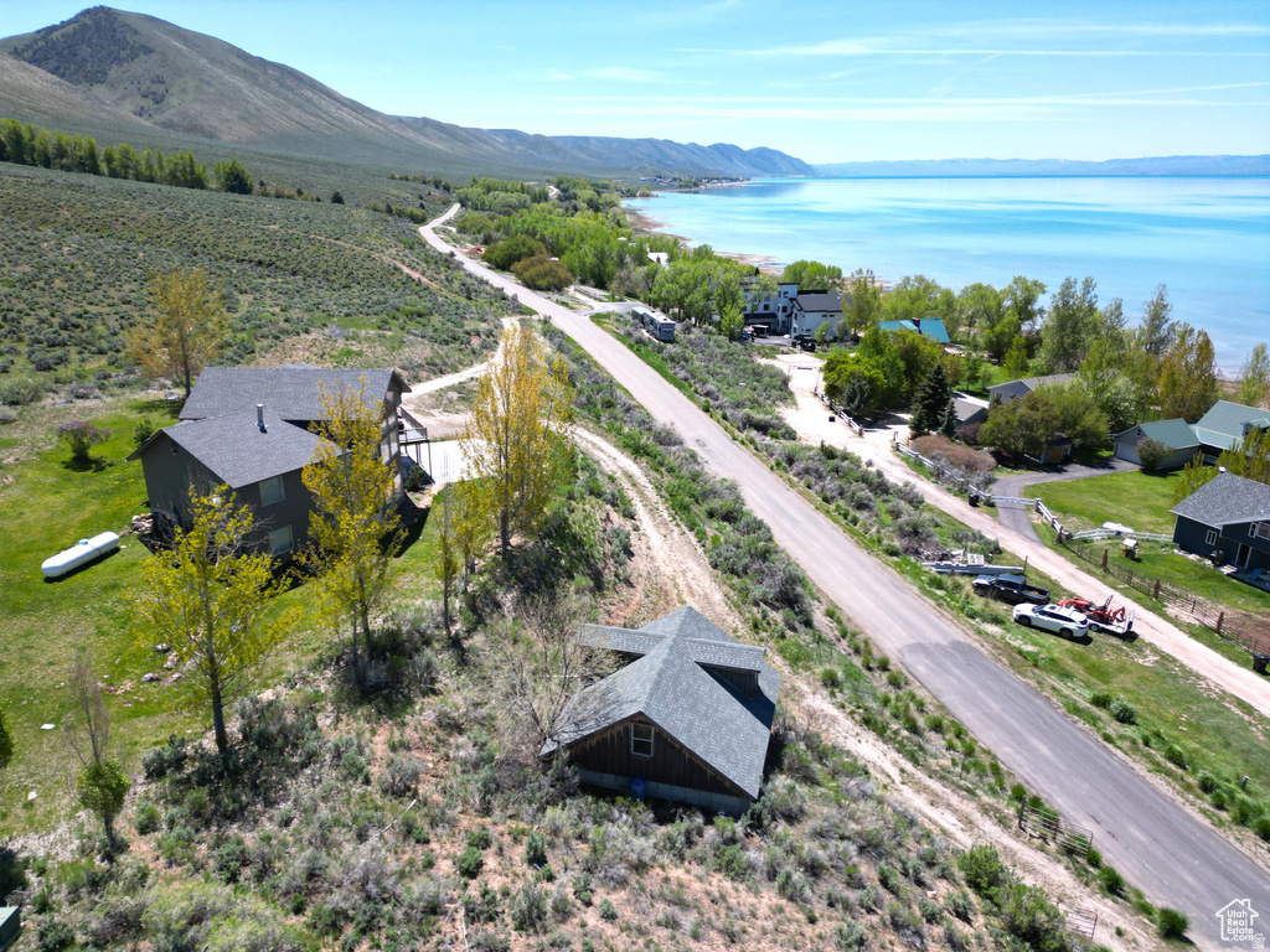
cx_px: 635
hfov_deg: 71.6
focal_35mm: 24
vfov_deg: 56.8
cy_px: 476
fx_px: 881
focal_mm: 6.72
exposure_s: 1/2500
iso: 130
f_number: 1.7
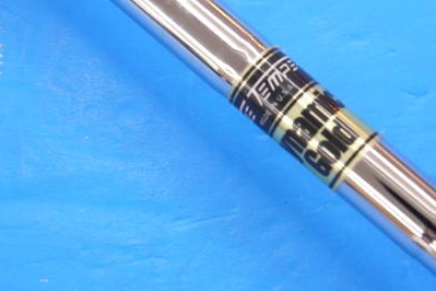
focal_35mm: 140
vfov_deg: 9.8
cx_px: 249
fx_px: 1695
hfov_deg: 14.6
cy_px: 107
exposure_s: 1/80
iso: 640
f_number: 5.6
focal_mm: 42
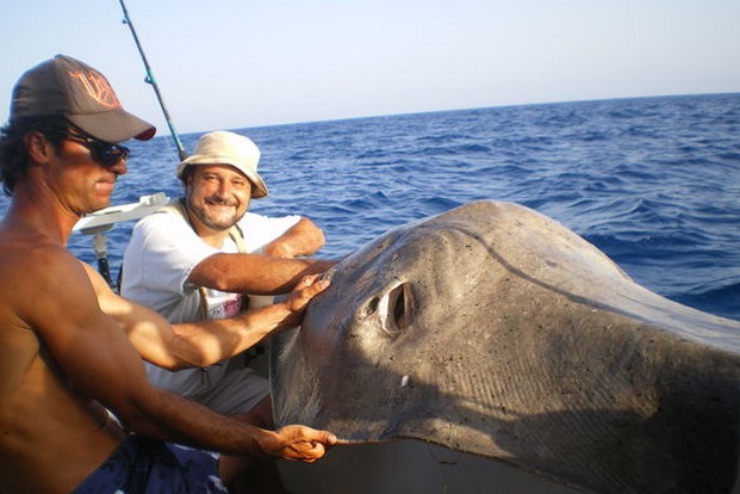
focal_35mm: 38
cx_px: 366
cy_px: 276
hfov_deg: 50.7
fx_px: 781
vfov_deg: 35.0
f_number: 4.6
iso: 50
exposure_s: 1/160
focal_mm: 6.3
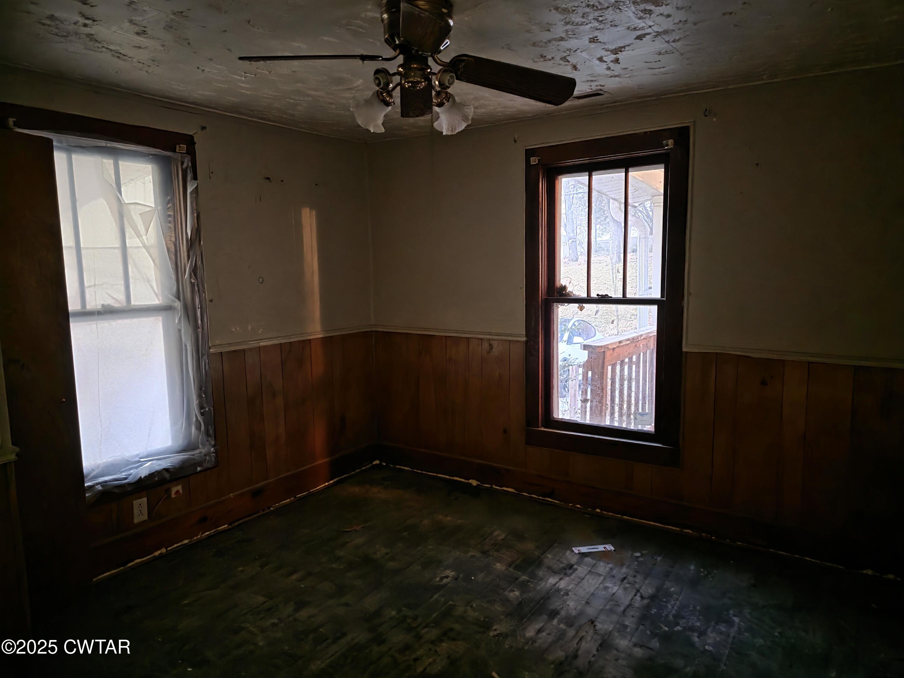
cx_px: 452
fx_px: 601
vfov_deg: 58.9
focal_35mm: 23
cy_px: 339
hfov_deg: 73.9
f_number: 1.7
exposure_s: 1/13.4
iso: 3200
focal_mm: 6.3
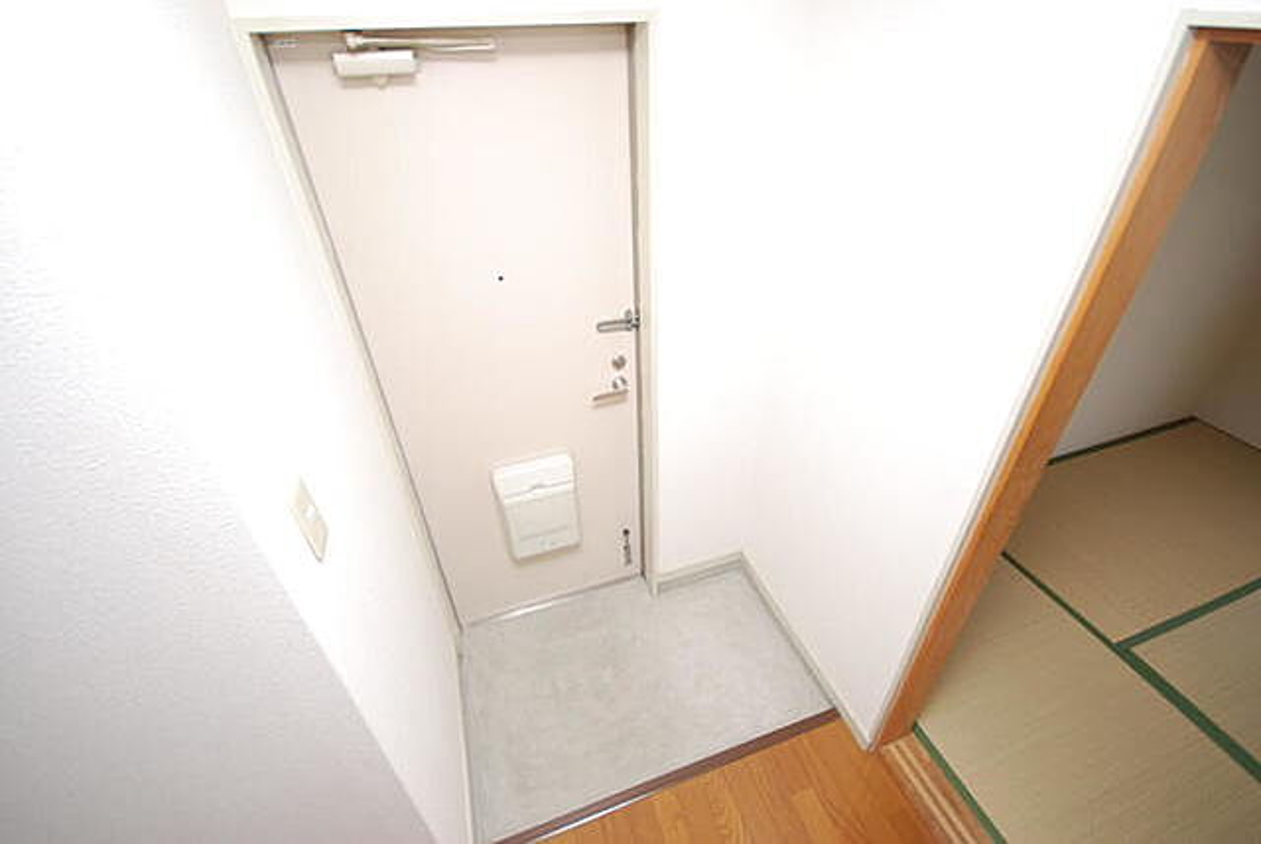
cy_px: 422
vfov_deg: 77.4
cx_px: 630
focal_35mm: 15
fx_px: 526
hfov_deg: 100.3
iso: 200
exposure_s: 1/60
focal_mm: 10
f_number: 4
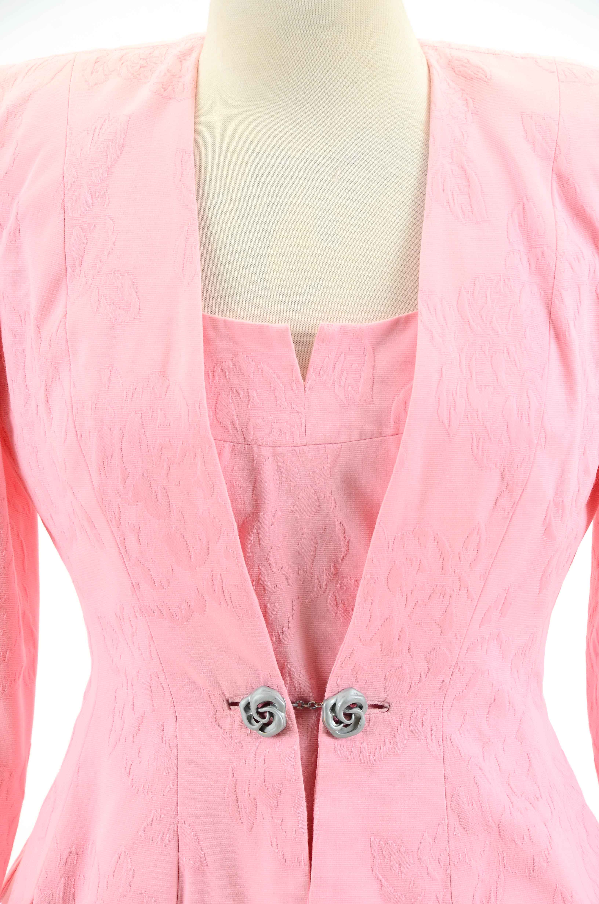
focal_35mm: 158
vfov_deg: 13.1
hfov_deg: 8.7
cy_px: 452
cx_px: 300
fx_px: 3948
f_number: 8
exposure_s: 1/80
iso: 160
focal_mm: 105
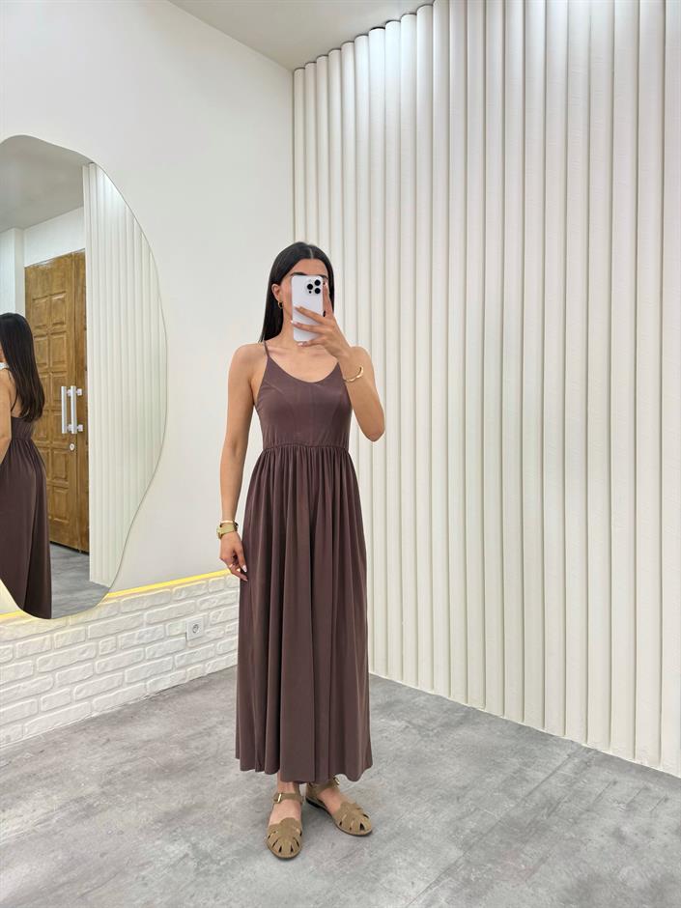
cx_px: 340
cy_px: 454
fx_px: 630
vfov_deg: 71.6
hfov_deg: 56.8
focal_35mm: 24
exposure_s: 1/217
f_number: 1.78
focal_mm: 6.76
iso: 80
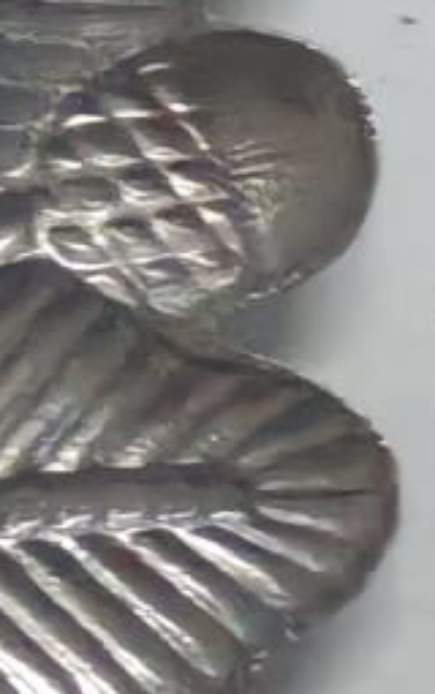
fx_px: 9609
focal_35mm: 508
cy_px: 16
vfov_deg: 4.1
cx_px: -1281
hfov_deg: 2.5
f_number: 1.95
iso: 800
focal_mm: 5.52
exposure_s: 1/33
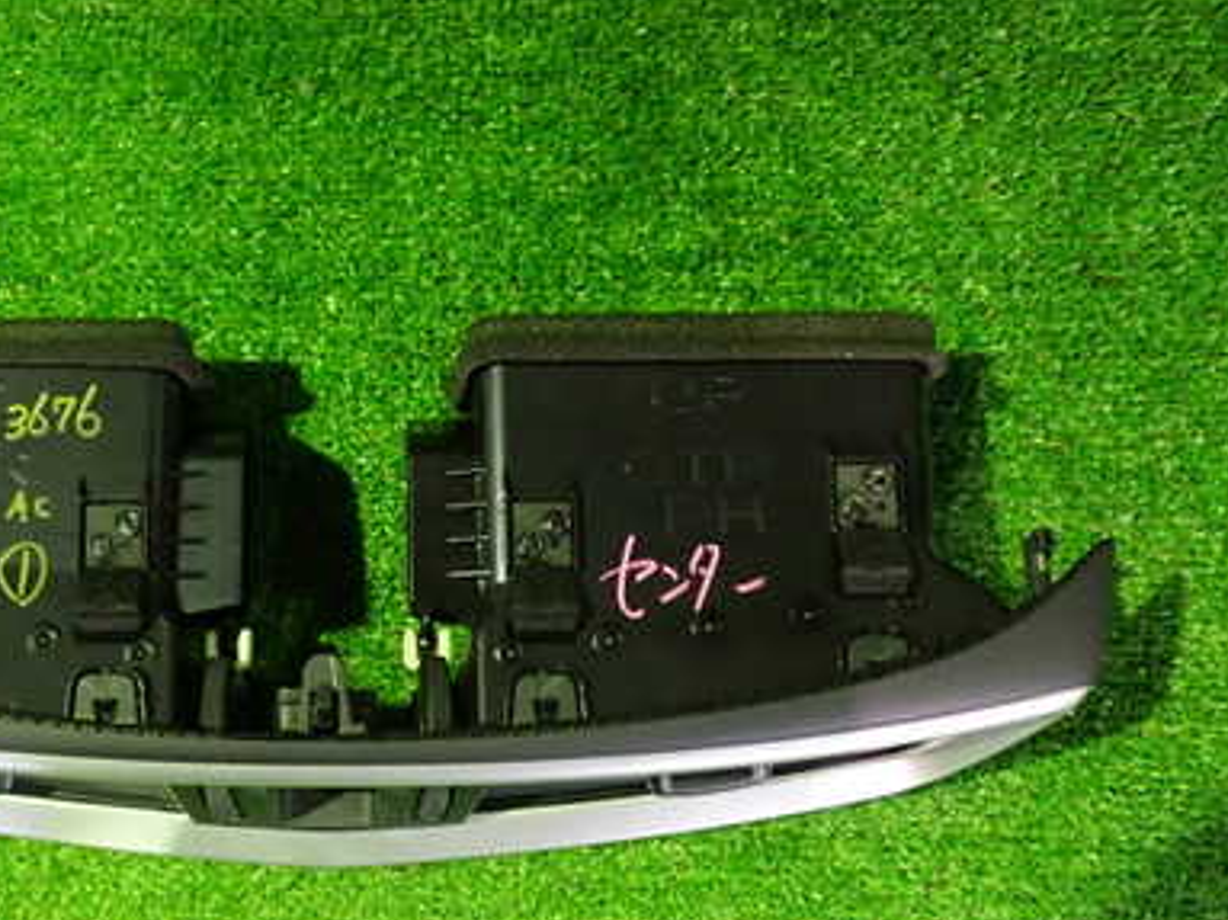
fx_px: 1667
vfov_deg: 30.8
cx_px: 305
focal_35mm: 47
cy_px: 510
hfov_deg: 39.3
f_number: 2.3
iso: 800
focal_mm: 5.4
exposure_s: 1/15
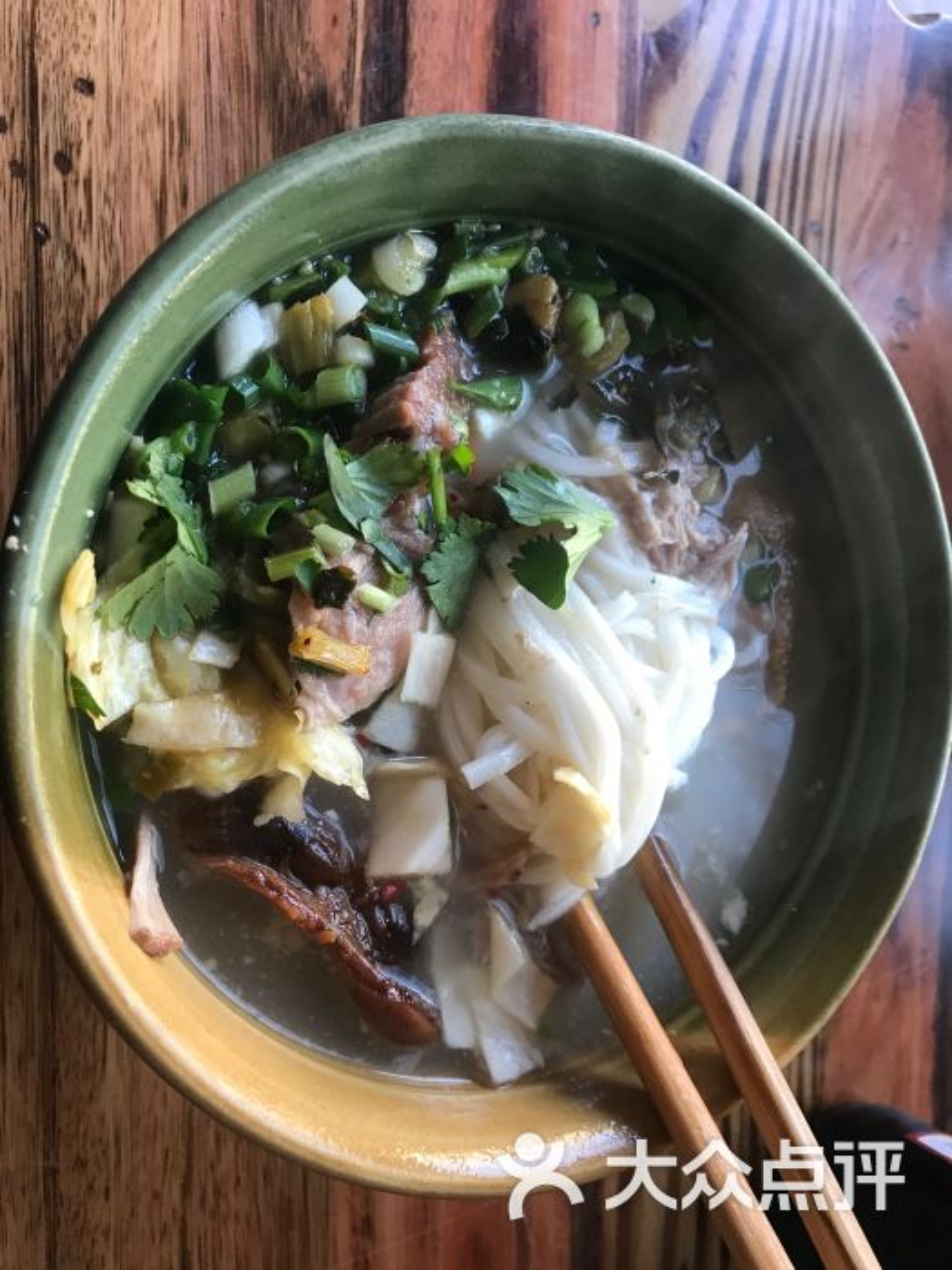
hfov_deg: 49.7
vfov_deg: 63.4
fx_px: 1027
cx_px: 476
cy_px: 635
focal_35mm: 28
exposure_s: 1/33
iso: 32
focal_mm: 3.99
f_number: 1.8
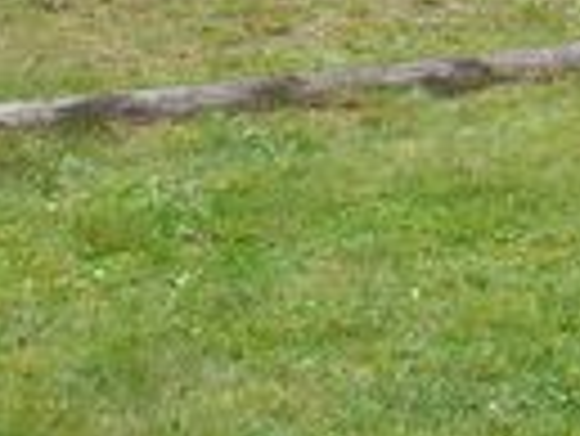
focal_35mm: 173
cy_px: -634
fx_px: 2901
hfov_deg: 11.2
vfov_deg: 7.9
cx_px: 706
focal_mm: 8.9
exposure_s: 1/61
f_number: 3.6
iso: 50
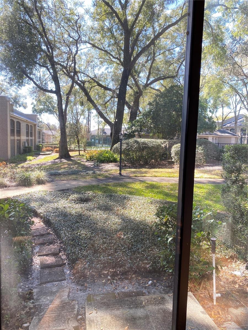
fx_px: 248
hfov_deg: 53.1
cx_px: 124
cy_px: 165
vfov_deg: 67.3
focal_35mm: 26
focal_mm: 4.25
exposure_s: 1/121
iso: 80
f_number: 1.8
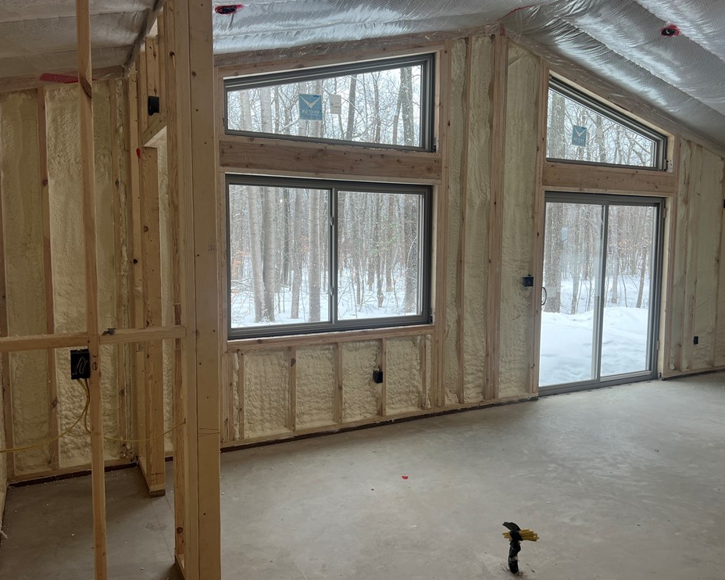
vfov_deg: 51.5
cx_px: 366
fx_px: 601
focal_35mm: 28
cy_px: 281
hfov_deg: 62.2
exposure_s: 1/124
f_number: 1.5
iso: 32
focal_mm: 5.7
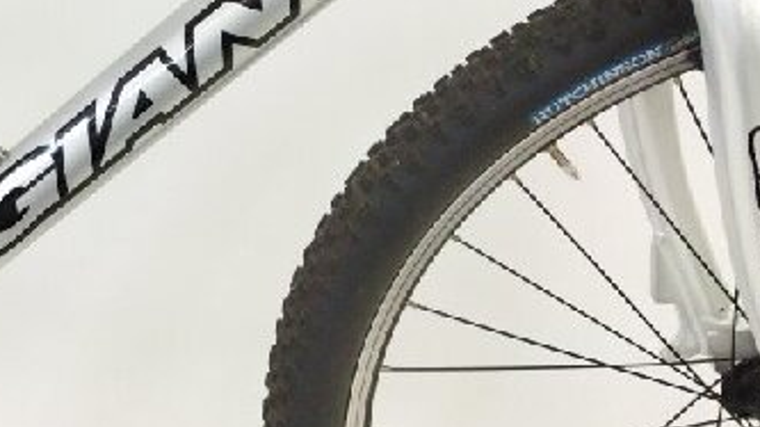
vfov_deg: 21.9
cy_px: 21
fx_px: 1068
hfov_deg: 37.1
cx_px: 103
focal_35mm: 53
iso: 838
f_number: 1.79
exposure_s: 1/500
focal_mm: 4.71
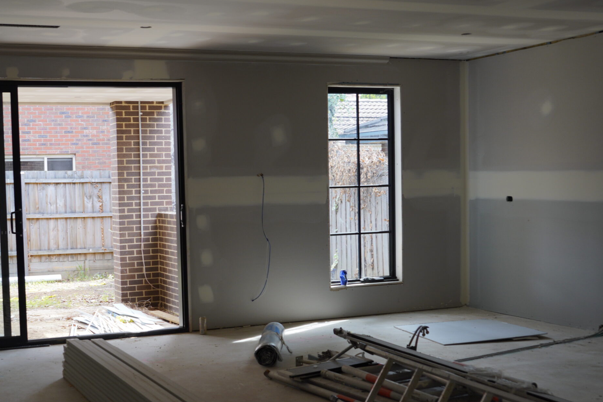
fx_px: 866
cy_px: 237
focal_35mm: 52
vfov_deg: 26.1
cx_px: 191
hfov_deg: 37.9
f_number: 3.5
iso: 100
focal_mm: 25
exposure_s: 1/50
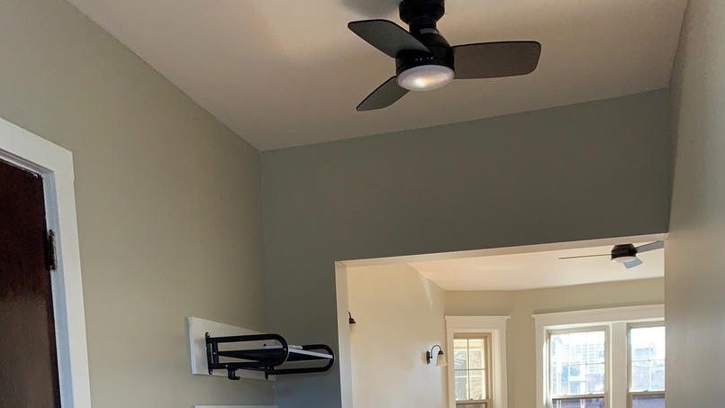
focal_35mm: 38
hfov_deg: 52.8
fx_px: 731
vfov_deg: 27.6
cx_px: 364
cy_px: 485
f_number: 1.8
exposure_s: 1/121
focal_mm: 4.25
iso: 80
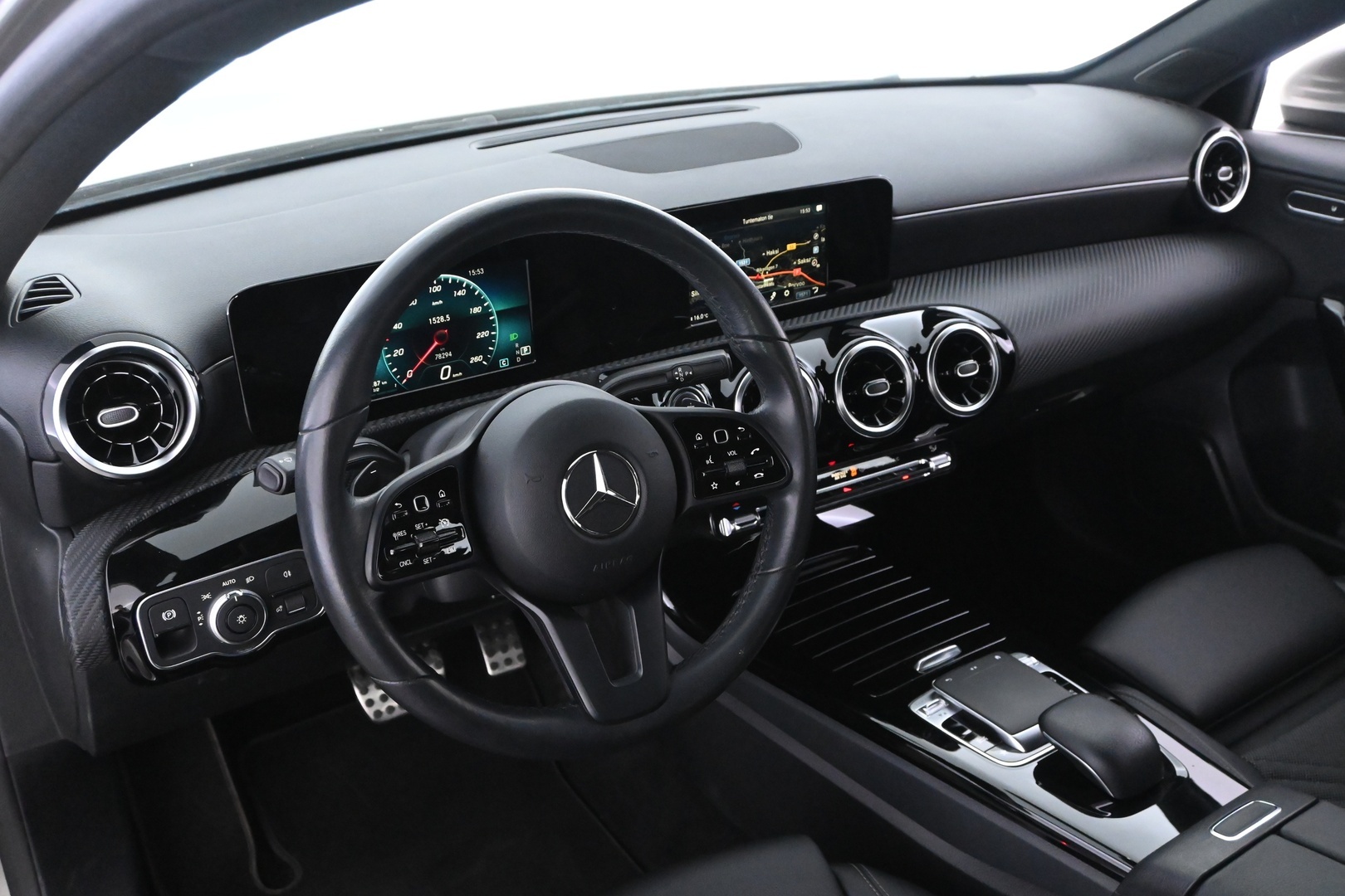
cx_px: 672
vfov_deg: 40.0
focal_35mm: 33
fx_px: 1233
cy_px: 448
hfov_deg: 57.2
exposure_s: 1/30
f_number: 5
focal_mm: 22
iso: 6400
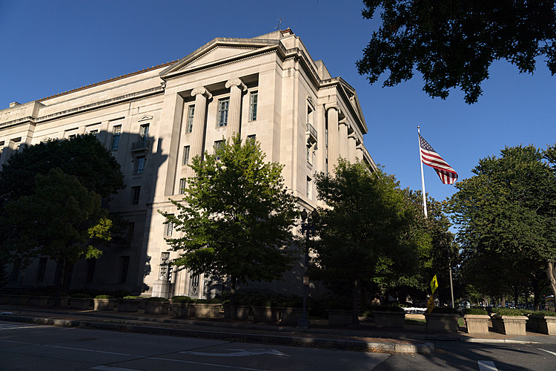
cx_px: 278
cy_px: 186
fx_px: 371
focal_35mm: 24
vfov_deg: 53.1
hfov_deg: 73.7
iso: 320
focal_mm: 24
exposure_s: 1/12800
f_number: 3.2
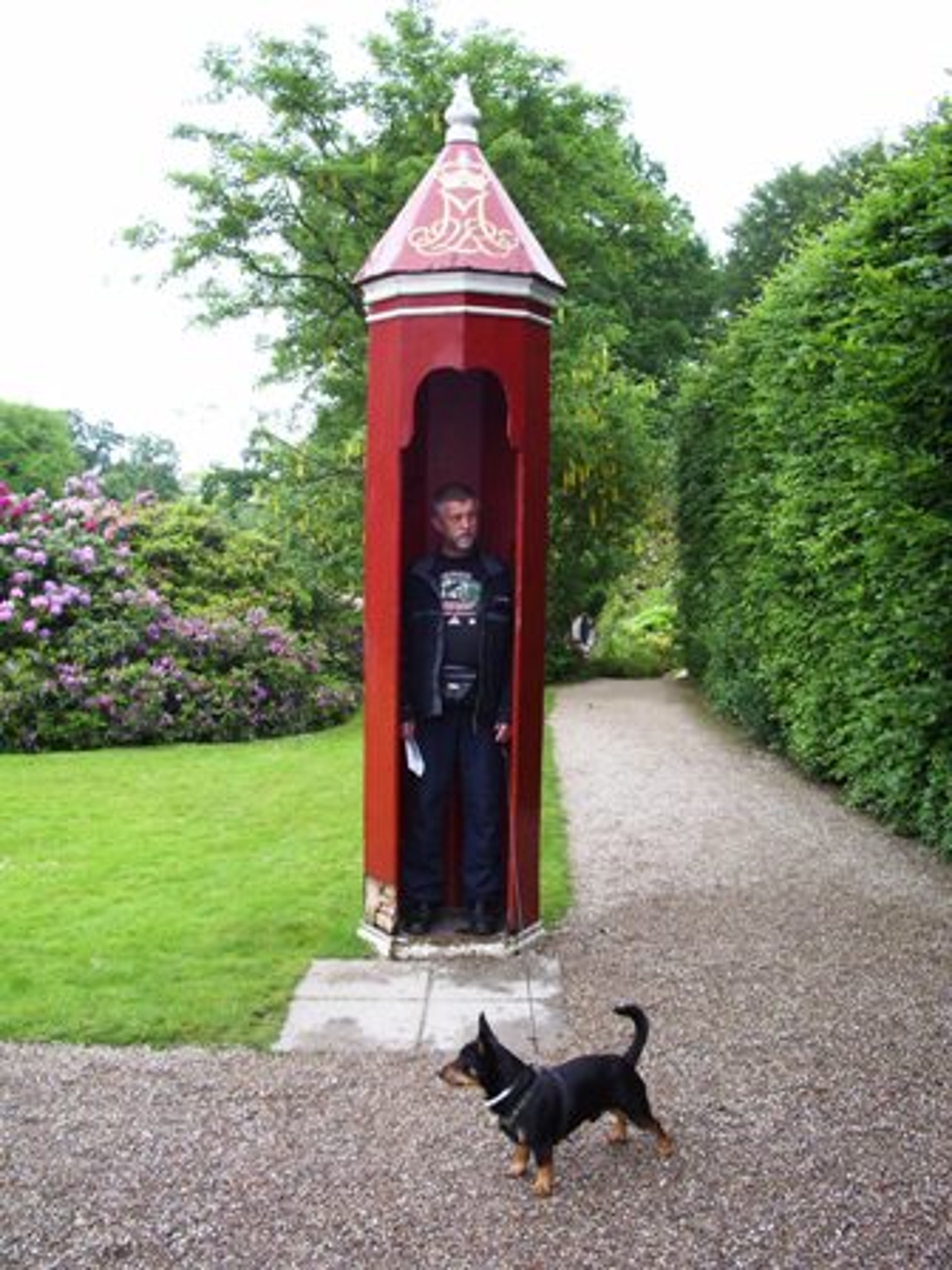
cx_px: 476
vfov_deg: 52.6
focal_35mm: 35
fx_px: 1283
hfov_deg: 40.7
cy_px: 635
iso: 160
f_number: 4.3
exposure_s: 1/200
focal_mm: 5.8
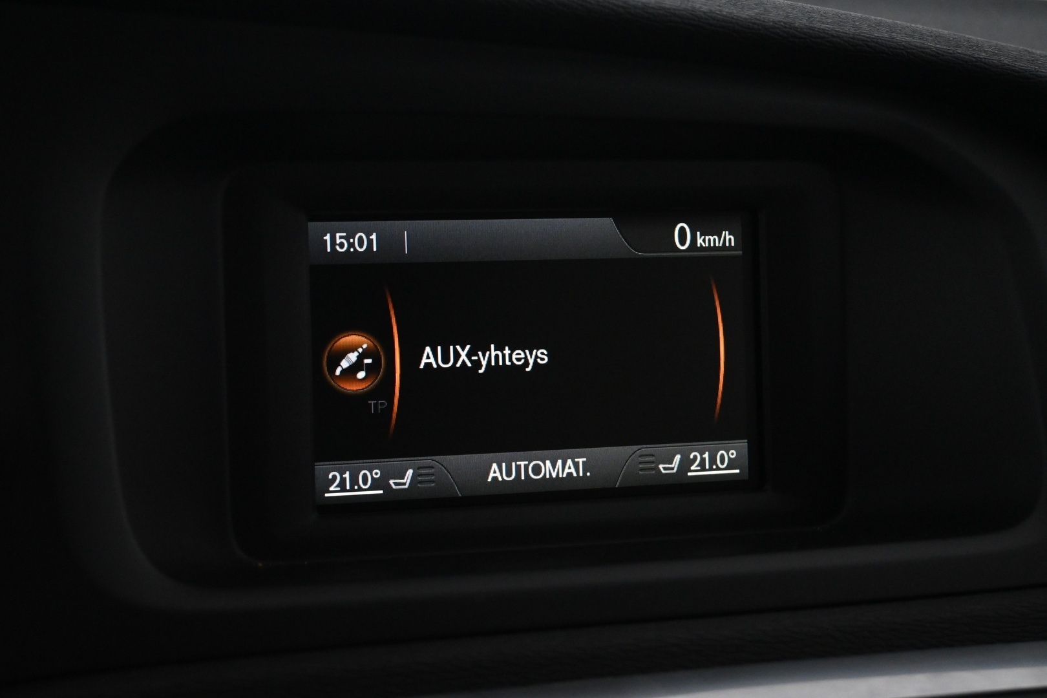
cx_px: 524
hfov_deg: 33.4
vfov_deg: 22.6
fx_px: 1745
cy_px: 349
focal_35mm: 60
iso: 3200
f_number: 5.6
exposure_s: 1/60
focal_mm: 40
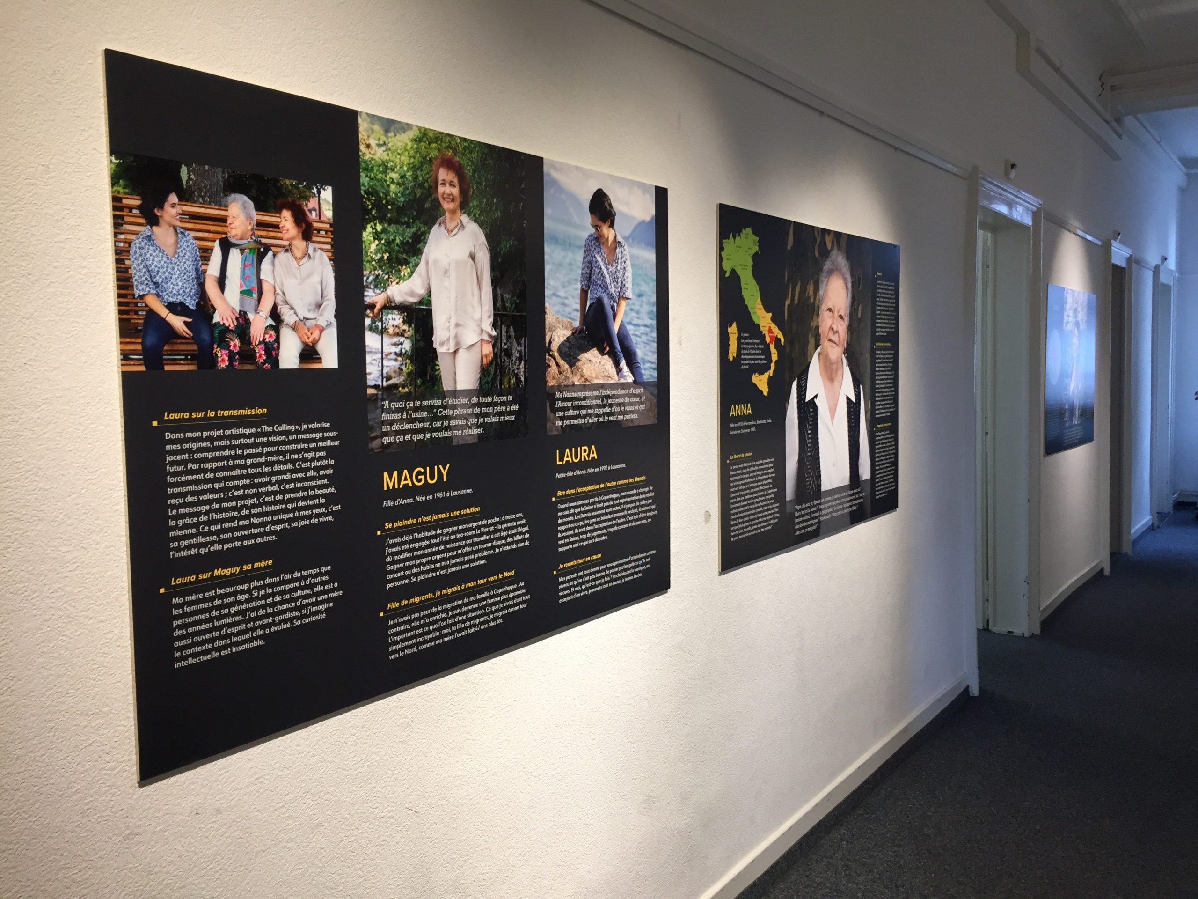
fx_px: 1004
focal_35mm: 29
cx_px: 599
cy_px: 450
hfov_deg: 61.7
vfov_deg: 48.2
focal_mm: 4.15
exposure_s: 1/33
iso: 40
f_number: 2.2
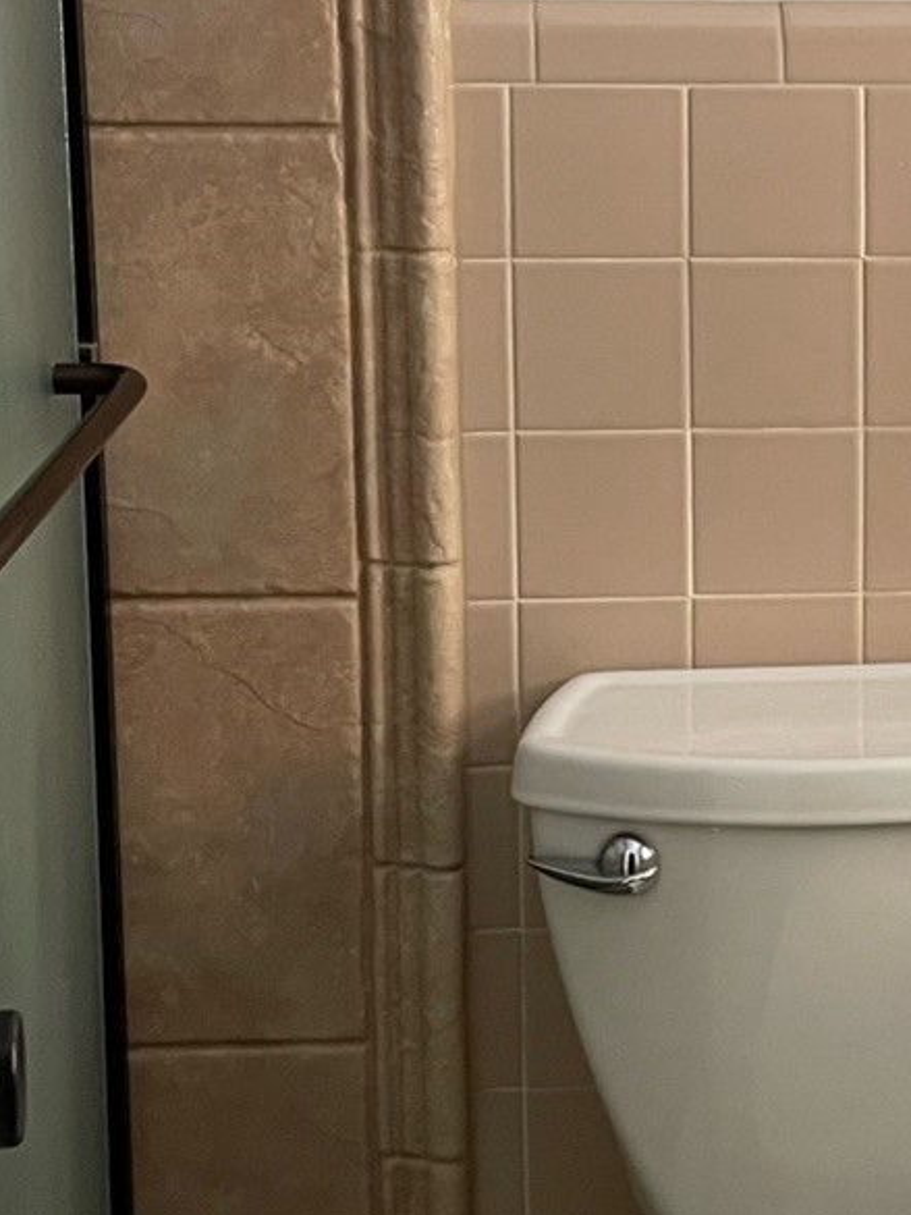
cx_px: 1059
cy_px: 427
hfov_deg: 15.7
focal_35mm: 91
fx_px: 3192
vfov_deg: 21.5
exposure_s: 1/52
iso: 100
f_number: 1.6
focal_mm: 4.2
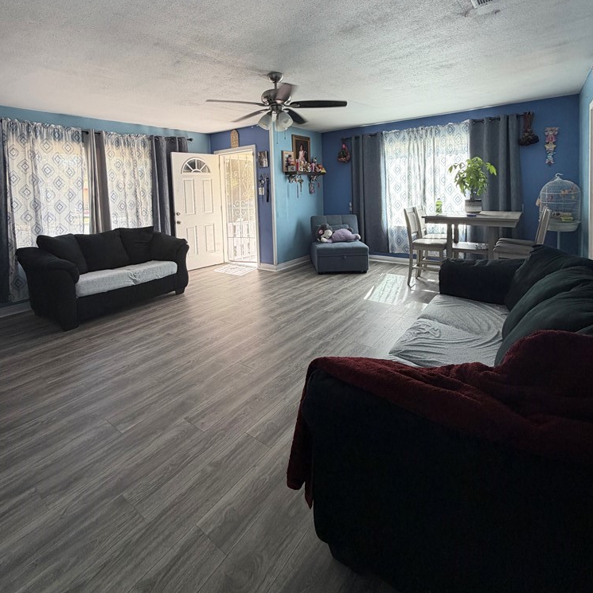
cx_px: 290
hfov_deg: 84.0
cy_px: 209
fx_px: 329
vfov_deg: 81.7
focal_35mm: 17
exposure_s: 1/121
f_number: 2.2
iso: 100
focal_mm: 2.22
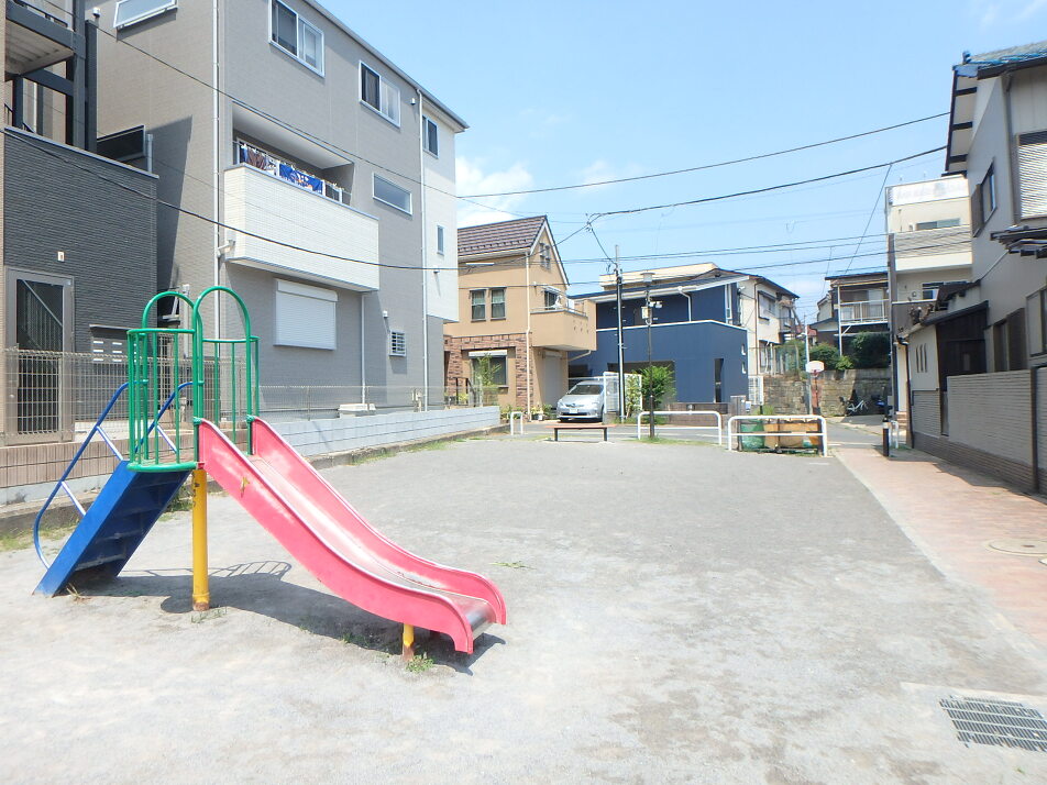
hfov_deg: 79.0
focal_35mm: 21
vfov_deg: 63.4
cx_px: 524
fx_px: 635
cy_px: 392
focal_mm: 3.7
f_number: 3.5
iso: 125
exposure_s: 1/800
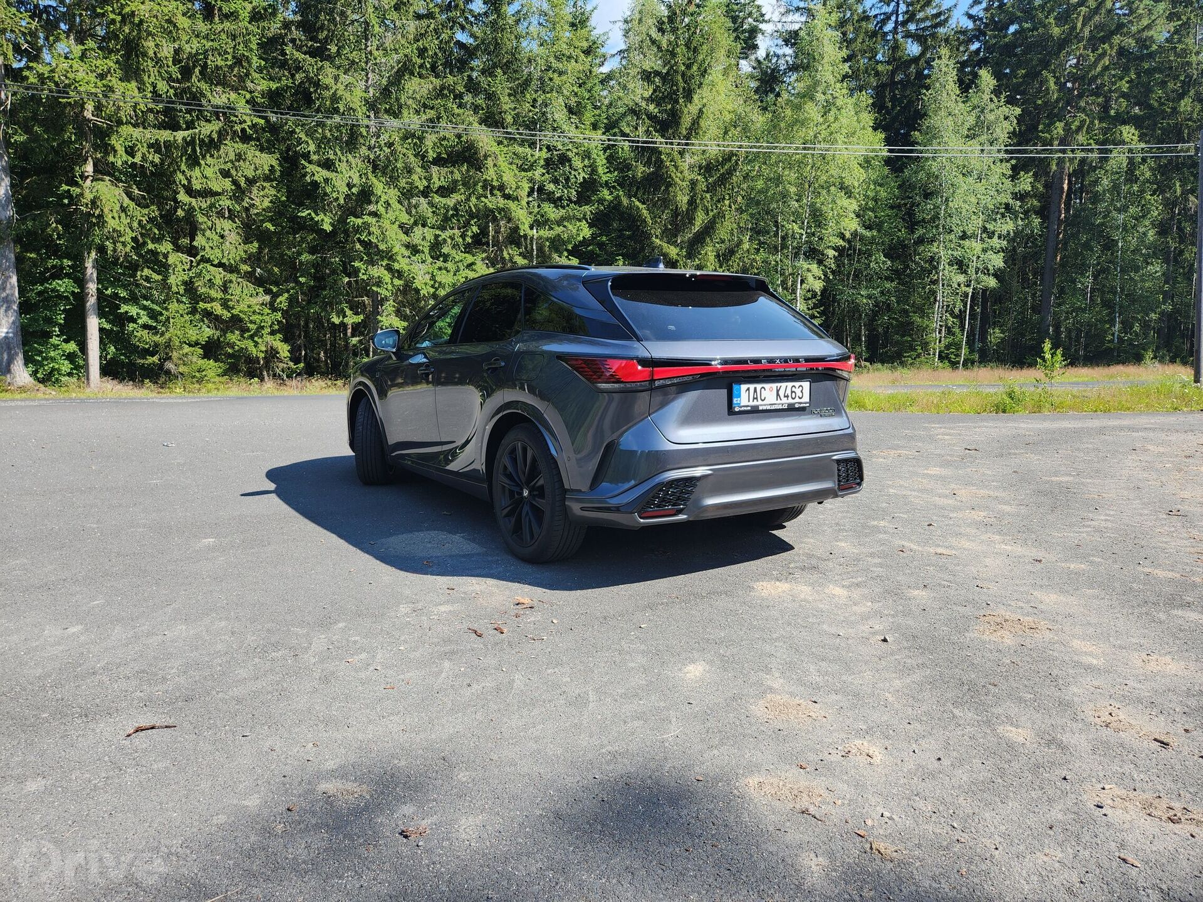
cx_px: 602
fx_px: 799
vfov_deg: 58.9
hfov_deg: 73.9
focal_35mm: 23
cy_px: 451
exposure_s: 1/554
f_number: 1.8
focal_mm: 5.4
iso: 20
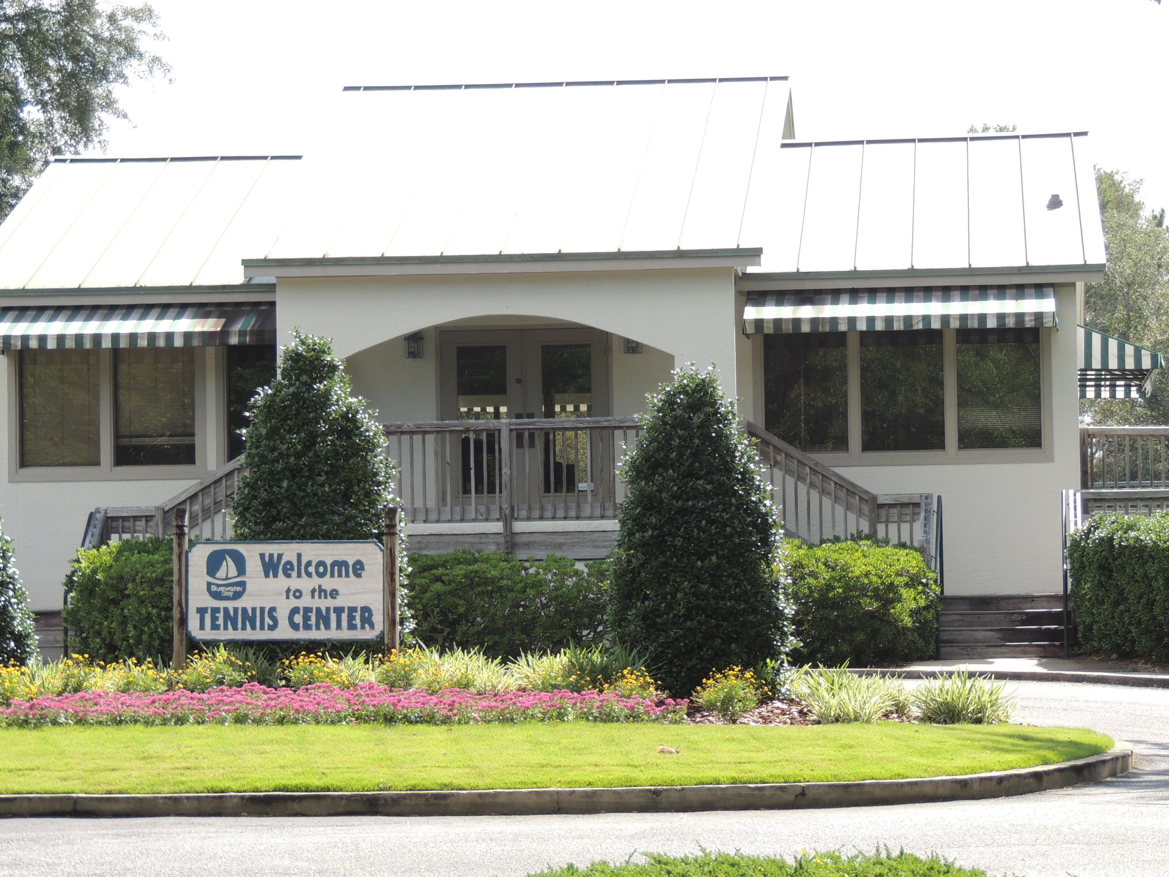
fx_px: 5100
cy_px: 398
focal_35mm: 151
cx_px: 529
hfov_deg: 13.1
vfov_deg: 9.8
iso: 100
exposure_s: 1/250
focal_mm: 24
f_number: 4.3
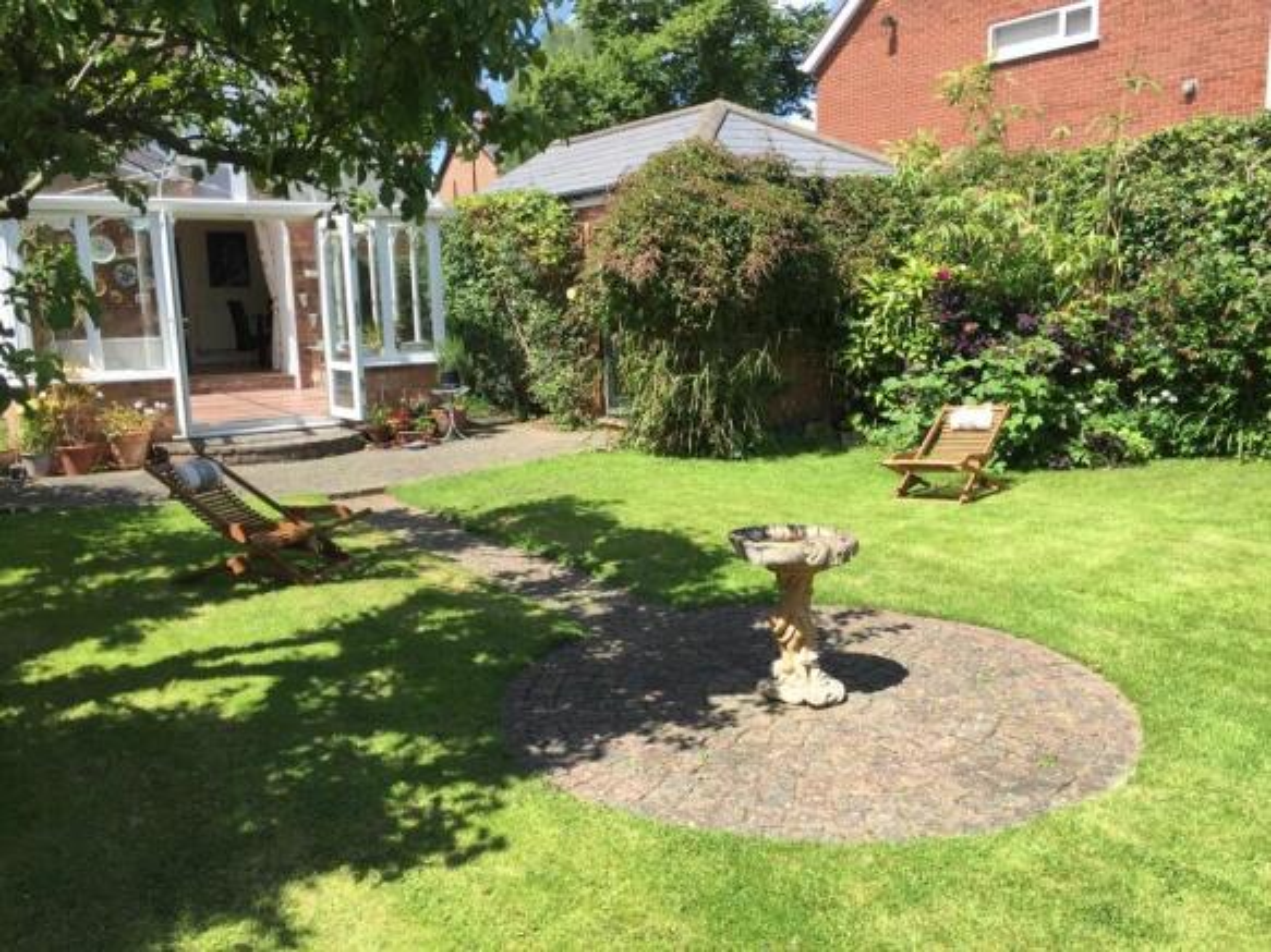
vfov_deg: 48.2
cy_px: 476
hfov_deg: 61.7
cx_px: 636
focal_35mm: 29
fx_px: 1065
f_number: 2.2
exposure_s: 1/898
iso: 32
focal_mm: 4.15
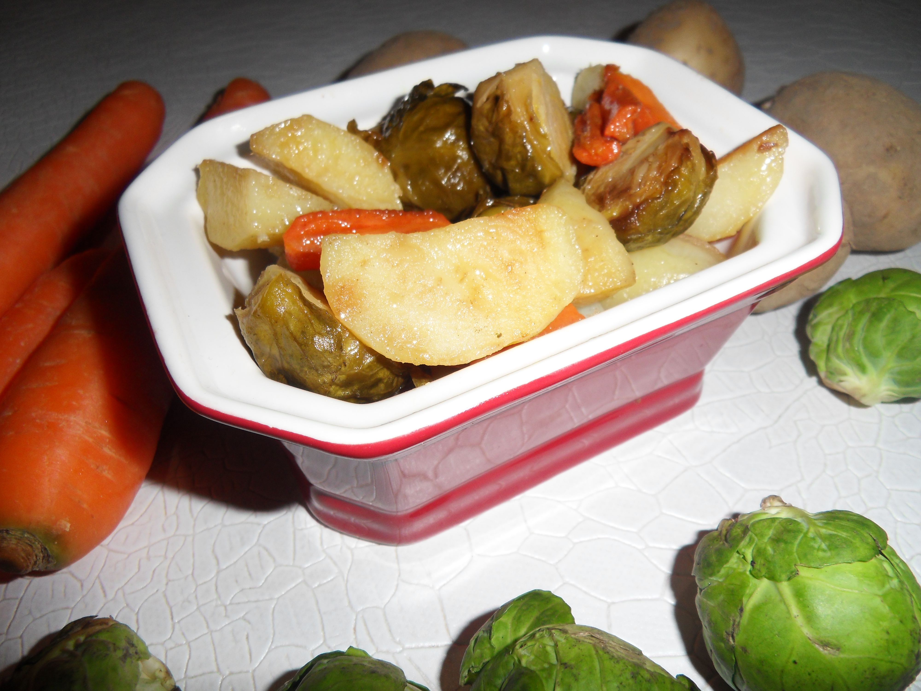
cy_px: 346
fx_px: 639
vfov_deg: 56.8
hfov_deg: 71.6
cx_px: 460
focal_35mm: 24
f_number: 7.5
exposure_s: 1/45
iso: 100
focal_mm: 4.2
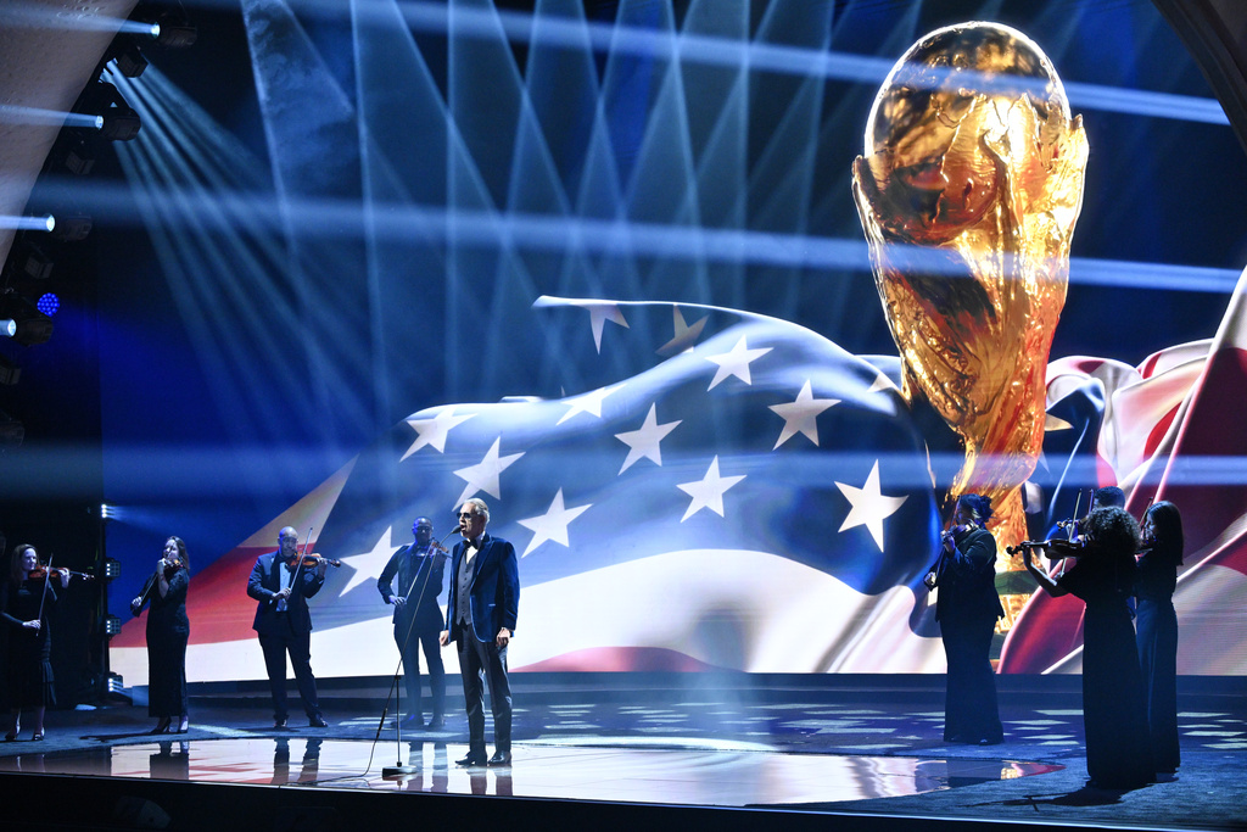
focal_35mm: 74
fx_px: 2563
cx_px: 624
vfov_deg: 18.4
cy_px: 416
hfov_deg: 27.3
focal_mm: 74
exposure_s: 1/200
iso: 3200
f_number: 4
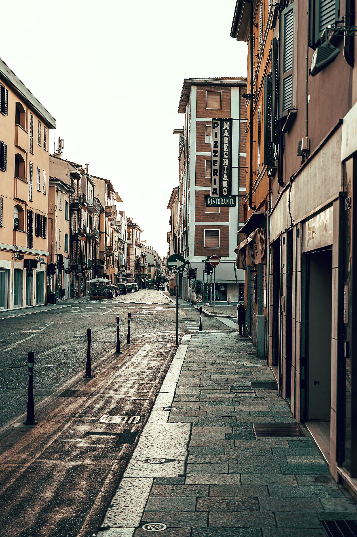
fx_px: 700
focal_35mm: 47
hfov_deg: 28.6
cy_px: 268
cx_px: 178
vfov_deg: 41.9
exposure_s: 1/100
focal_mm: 47
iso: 200
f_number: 4
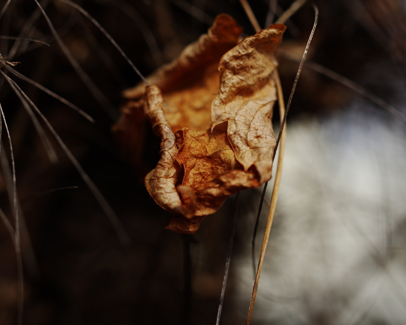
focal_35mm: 59
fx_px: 709
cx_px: 226
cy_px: 162
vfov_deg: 25.8
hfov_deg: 31.9
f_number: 4.5
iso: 100
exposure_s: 1/640
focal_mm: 35
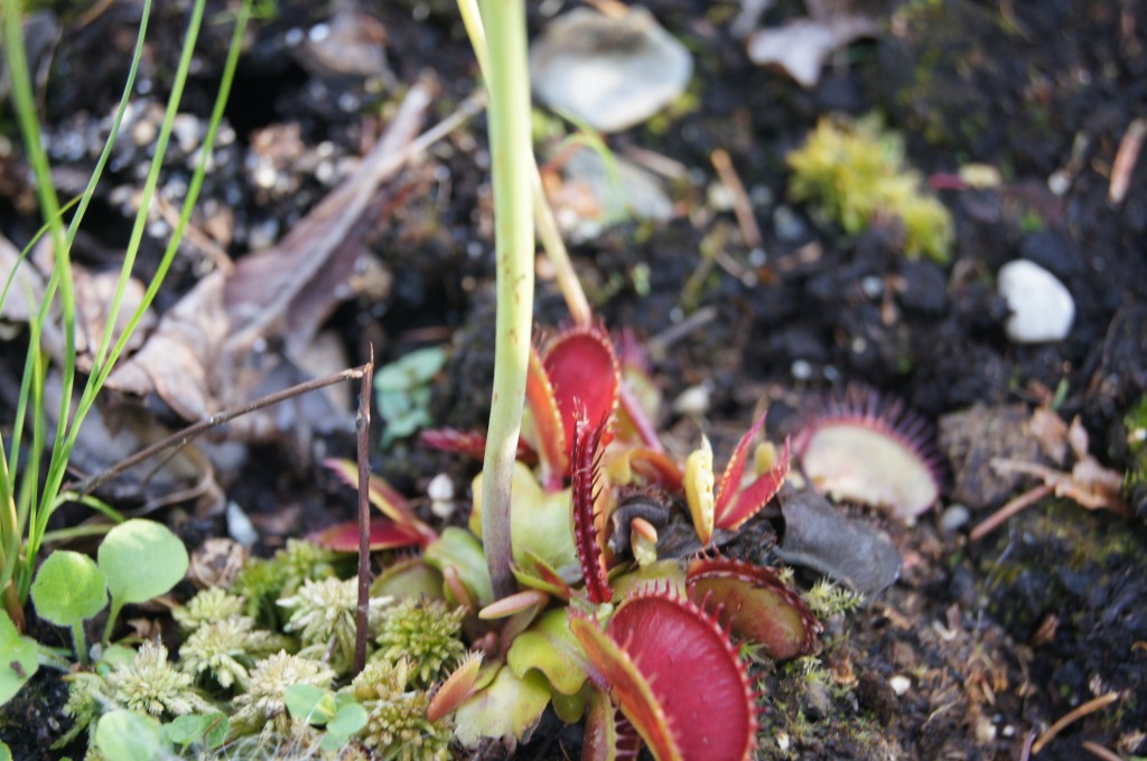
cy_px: 380
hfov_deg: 24.6
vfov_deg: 16.5
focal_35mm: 82
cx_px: 574
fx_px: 2625
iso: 500
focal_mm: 55
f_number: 5.6
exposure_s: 1/100
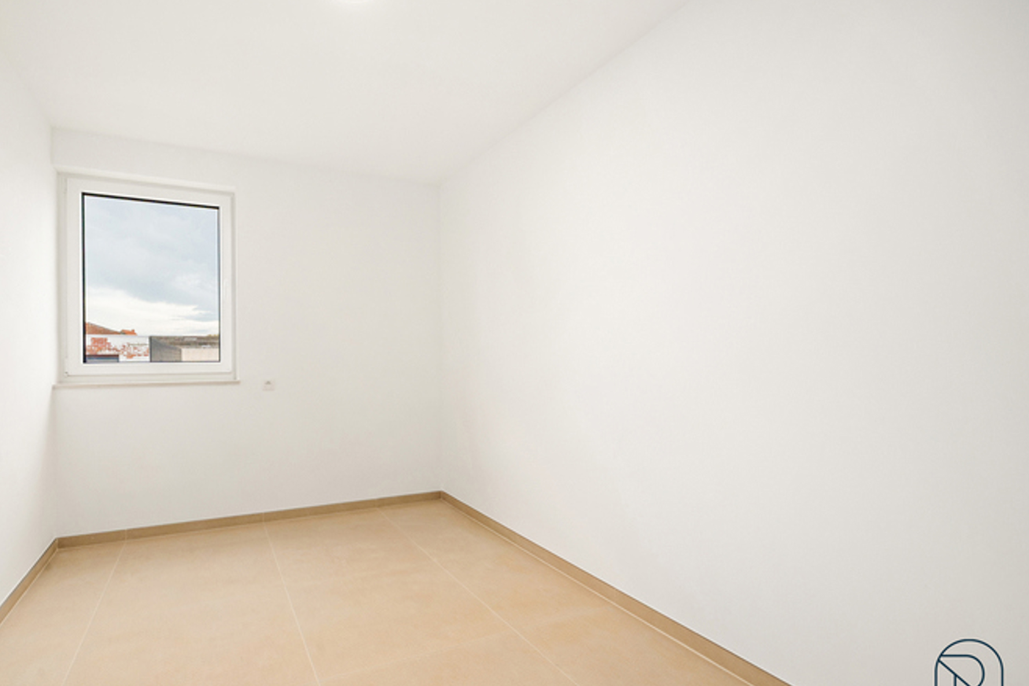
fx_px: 486
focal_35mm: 17
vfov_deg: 70.4
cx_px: 438
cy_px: 359
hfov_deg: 92.6
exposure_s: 1/4
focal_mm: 14
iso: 250
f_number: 11
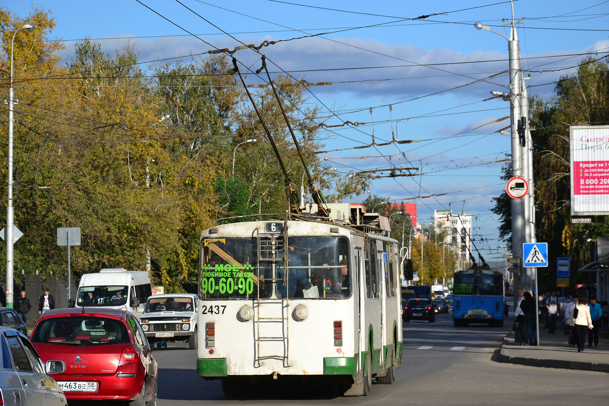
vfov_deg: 8.7
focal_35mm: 158
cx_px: 304
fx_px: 2664
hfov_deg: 13.0
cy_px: 203
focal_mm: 105
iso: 400
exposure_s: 1/1250
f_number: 8
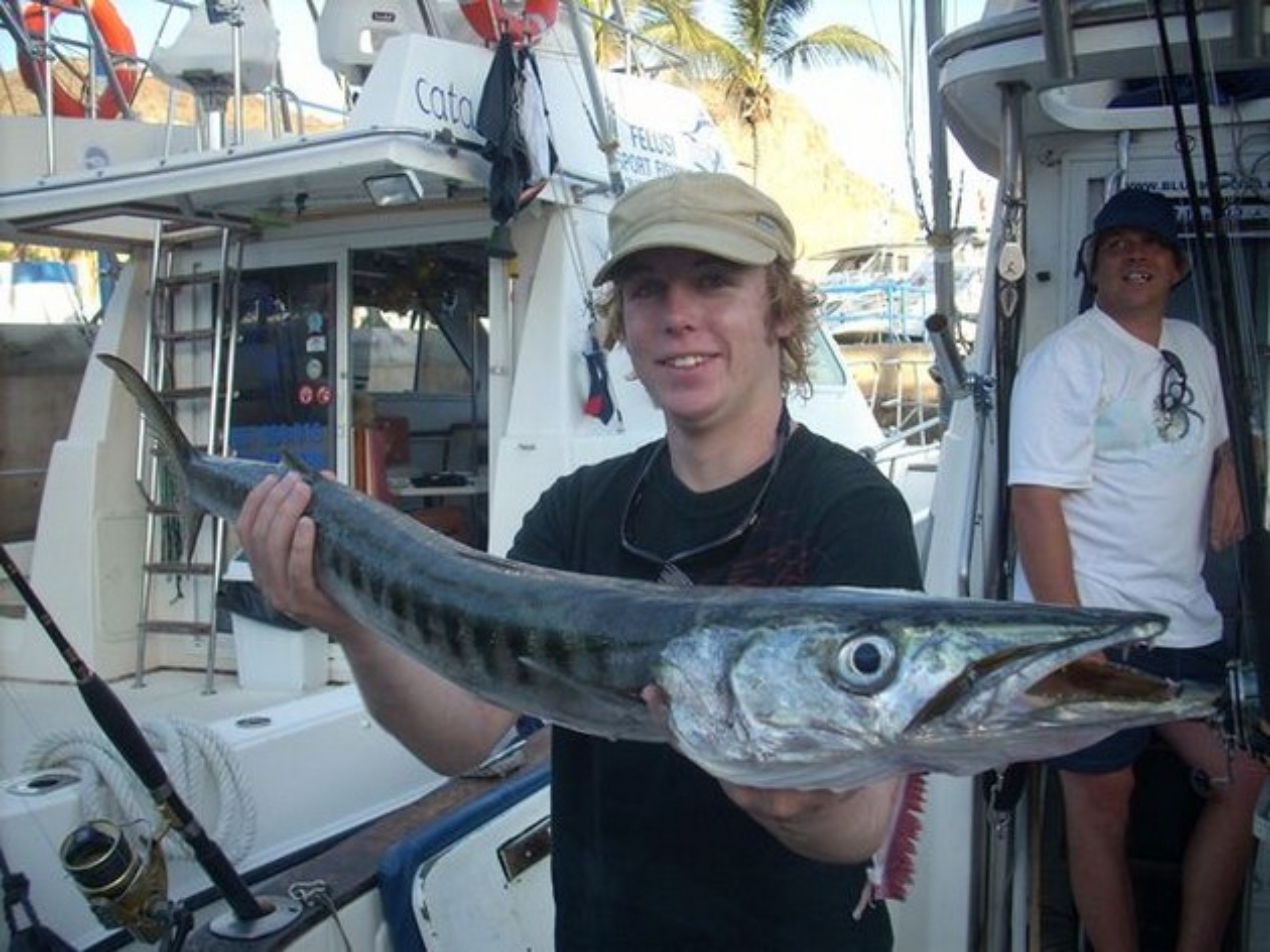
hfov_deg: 50.2
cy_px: 476
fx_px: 1357
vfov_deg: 38.6
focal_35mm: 37
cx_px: 635
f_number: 2.8
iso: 64
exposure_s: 1/149
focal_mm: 6.2
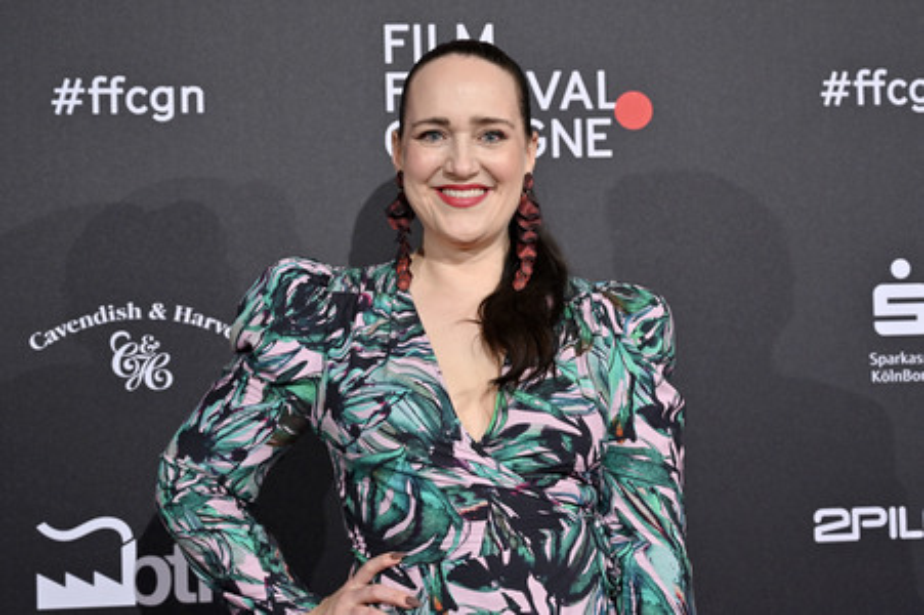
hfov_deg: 36.9
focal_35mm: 54
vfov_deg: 25.0
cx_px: 462
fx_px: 1385
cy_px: 308
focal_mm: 54
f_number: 4
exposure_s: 1/200
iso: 1000
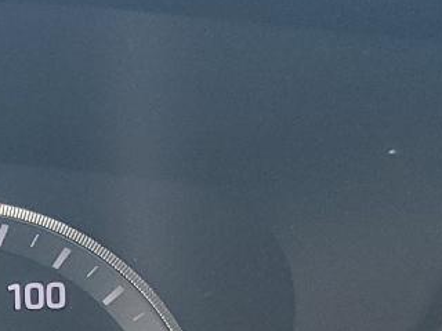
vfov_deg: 11.0
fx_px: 1660
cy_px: 479
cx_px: -569
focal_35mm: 130
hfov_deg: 12.4
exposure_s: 1/60.2
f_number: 1.5
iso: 93
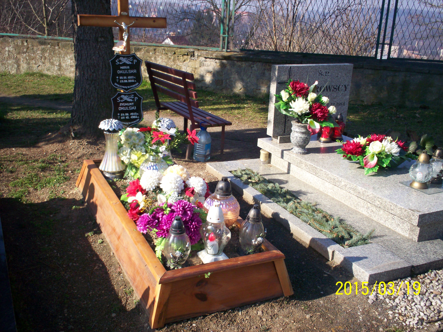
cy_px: 166
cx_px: 222
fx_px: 461
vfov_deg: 39.7
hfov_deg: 51.4
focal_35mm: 36
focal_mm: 6
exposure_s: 1/277
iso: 100
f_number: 4.5
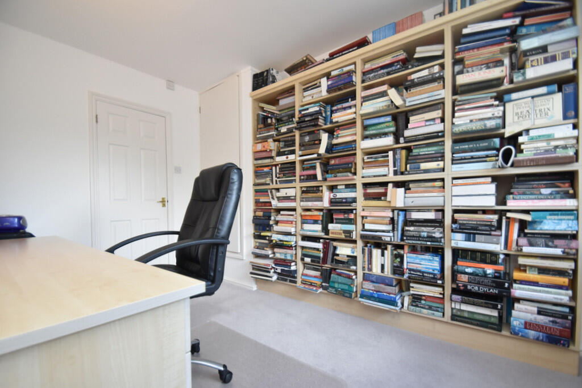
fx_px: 243
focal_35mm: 15
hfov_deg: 100.4
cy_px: 194
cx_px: 291
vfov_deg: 77.3
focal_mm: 10
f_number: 3.5
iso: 800
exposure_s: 1/125
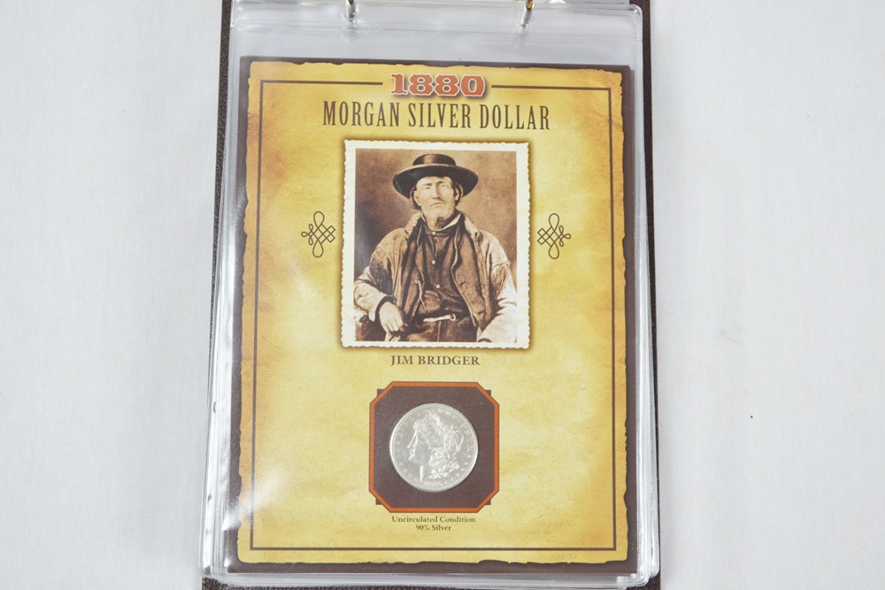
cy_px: 295
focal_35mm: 52
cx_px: 442
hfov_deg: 37.8
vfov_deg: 25.8
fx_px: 1291
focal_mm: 35
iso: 400
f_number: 5.6
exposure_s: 1/60
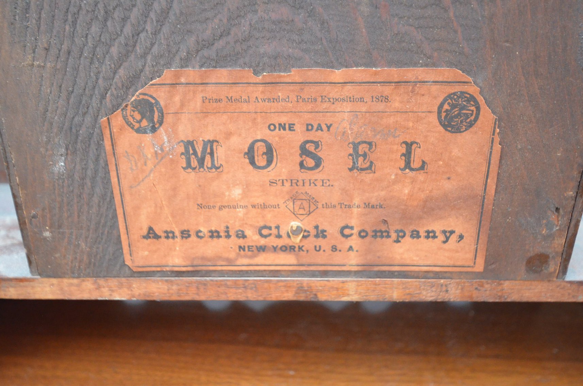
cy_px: 193
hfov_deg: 57.3
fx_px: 533
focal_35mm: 33
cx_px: 292
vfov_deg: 39.8
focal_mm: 22
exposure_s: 1/60
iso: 3200
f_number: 4.5
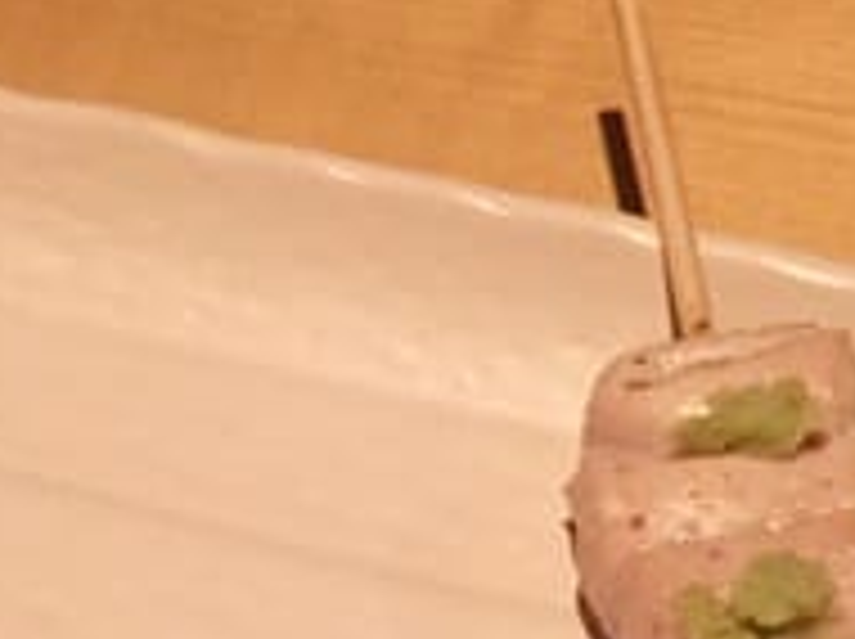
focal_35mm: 102
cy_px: 590
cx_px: 173
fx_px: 2516
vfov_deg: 14.3
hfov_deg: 19.1
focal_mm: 4.15
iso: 125
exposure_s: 1/10
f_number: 2.2
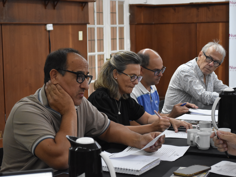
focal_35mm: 82
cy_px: 88
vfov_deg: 18.0
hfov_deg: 23.8
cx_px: 113
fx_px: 559
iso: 2800
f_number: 5.6
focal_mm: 50
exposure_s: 1/60
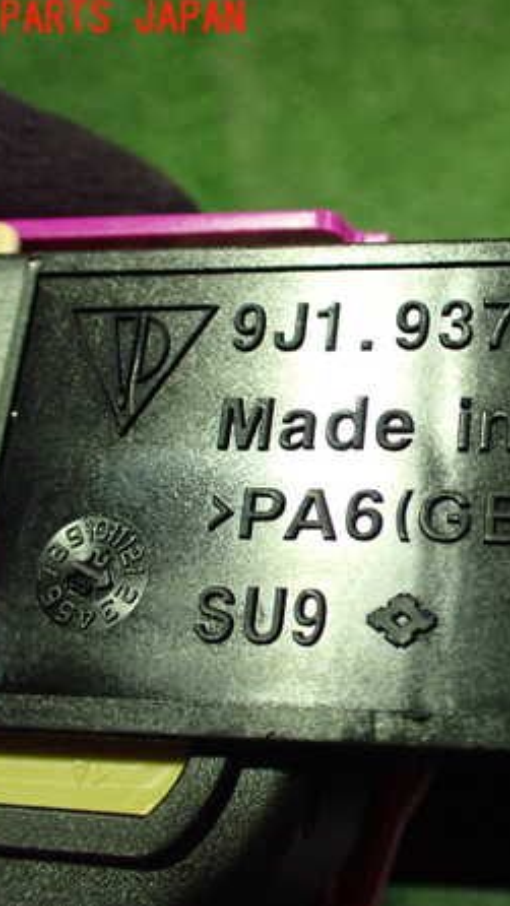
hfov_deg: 26.0
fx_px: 1057
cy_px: 451
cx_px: 486
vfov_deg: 46.4
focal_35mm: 44
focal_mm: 5.4
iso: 800
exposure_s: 1/40
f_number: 2.3
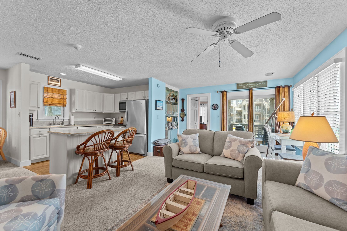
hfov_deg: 104.3
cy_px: 116
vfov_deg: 81.2
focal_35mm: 14
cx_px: 174
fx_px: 135
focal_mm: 14
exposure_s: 1/1.67
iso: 100
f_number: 8
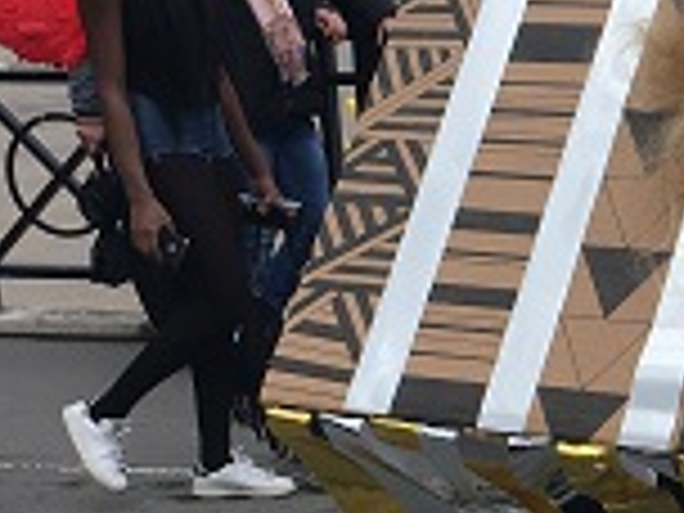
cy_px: 450
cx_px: 909
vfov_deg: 12.3
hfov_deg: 15.6
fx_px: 2371
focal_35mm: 120
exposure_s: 1/962
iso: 25
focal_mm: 4.15
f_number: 2.2
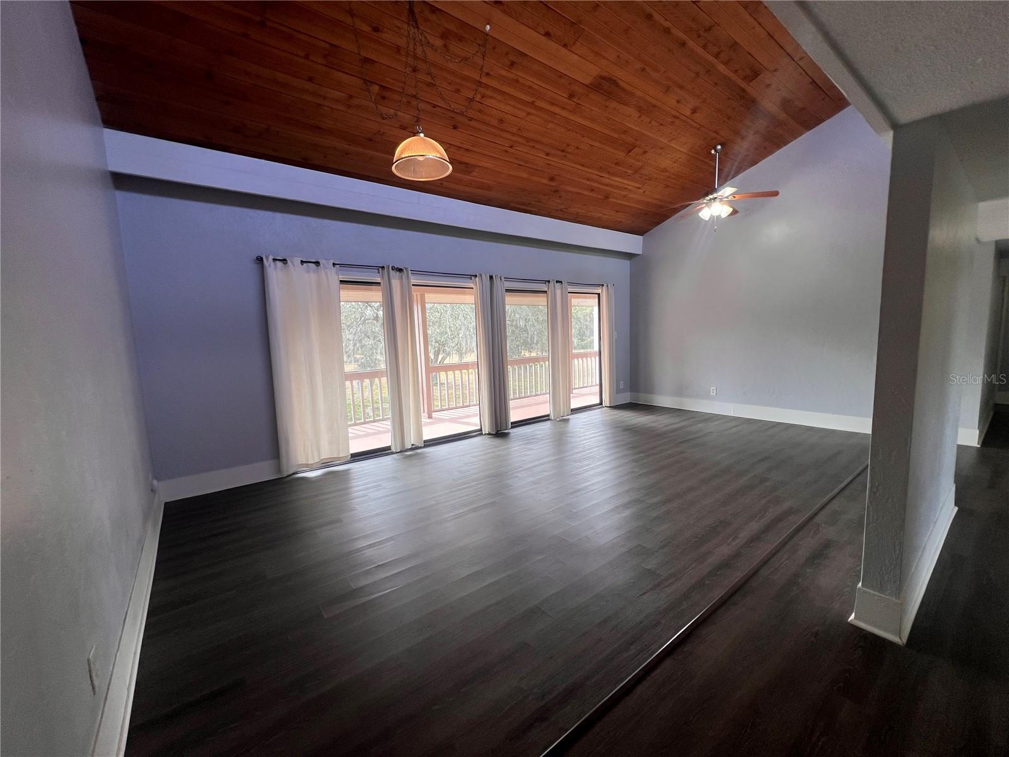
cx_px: 504
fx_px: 379
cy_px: 378
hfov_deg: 106.2
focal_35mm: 13
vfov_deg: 89.9
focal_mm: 1.57
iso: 40
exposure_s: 1/120
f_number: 1.8
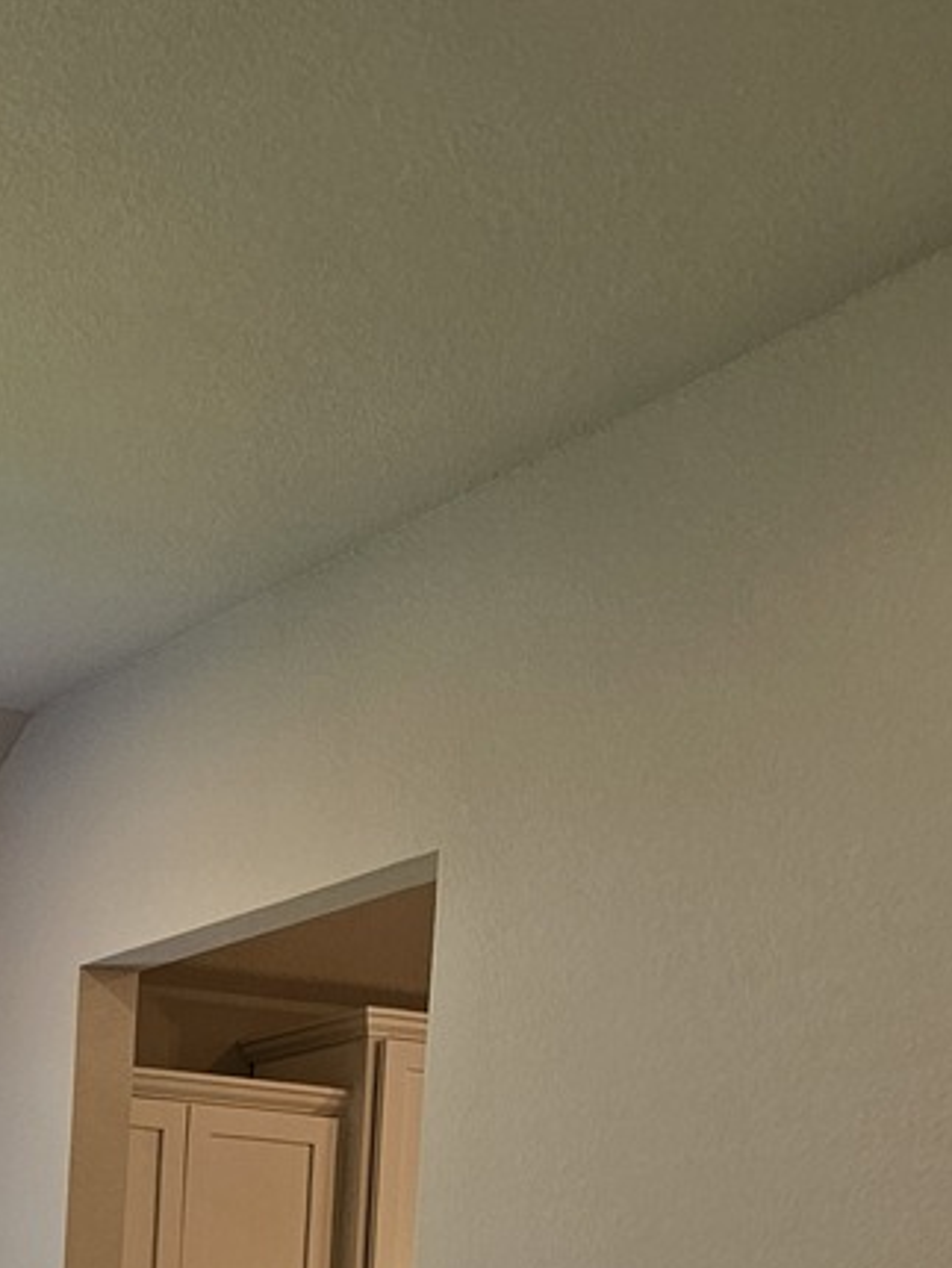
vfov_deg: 22.2
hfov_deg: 17.3
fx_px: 2821
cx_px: -460
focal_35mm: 77
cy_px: 1731
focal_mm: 6.3
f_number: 1.7
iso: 100
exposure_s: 1/120
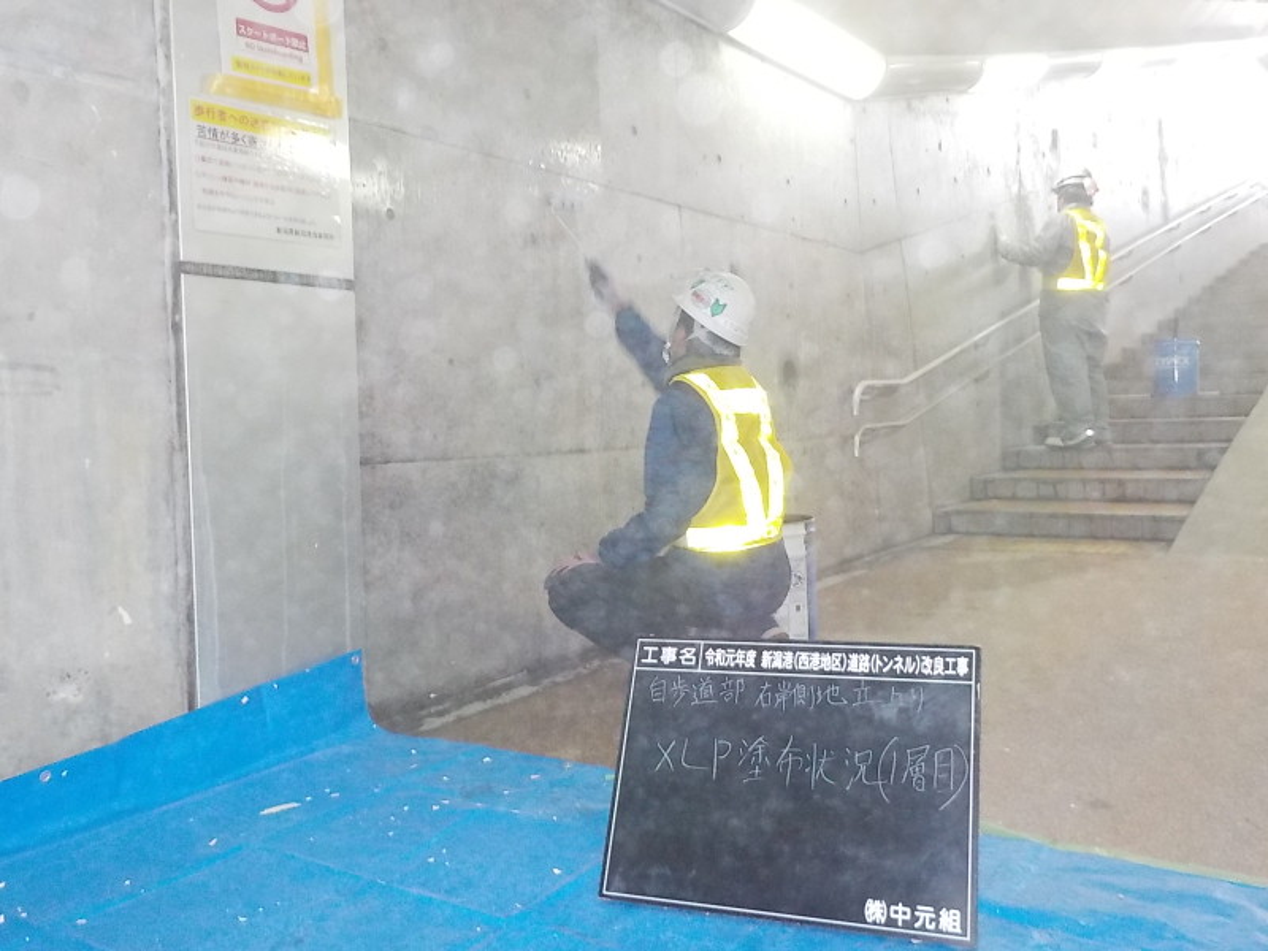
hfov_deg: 60.0
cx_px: 634
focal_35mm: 30
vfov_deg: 46.8
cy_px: 476
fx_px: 1099
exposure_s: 1/15
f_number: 3.3
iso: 500
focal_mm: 4.1
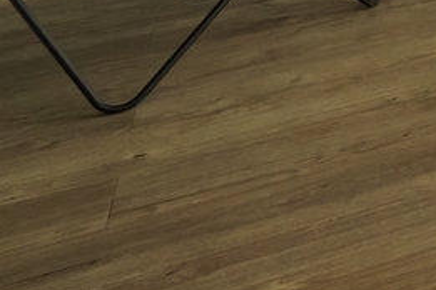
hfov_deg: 10.4
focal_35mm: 110
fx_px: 1332
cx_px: 1417
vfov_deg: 10.3
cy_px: -471
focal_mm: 14
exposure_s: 1/160
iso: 400
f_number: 7.1
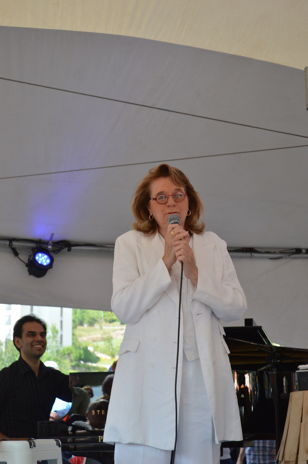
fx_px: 1061
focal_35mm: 82
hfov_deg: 16.5
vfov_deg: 24.6
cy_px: 232
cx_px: 154
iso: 160
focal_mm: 55
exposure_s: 1/125
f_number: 5.6
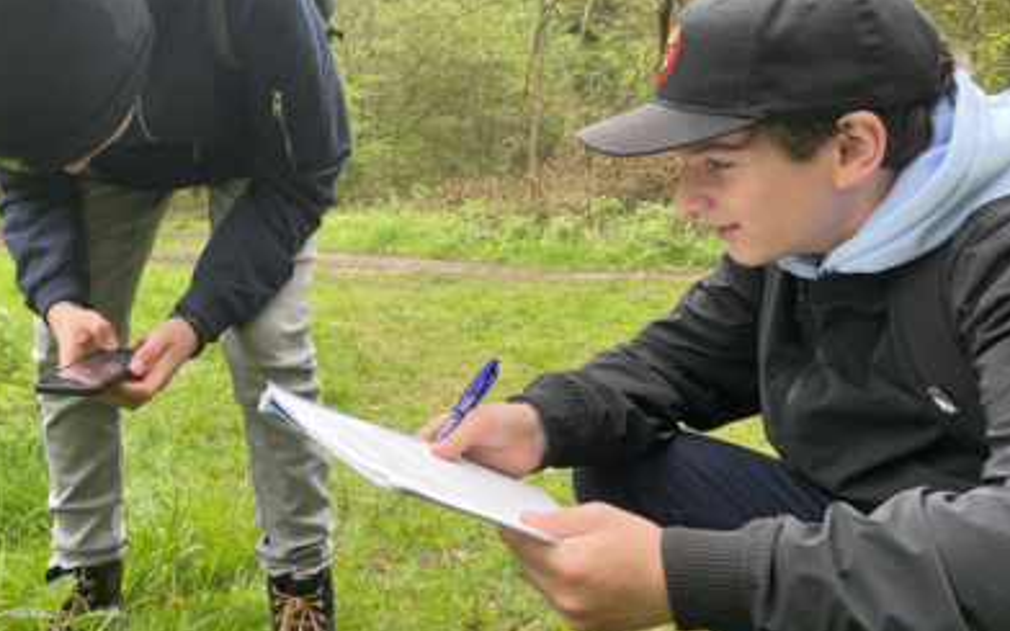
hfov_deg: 50.6
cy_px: 308
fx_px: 1046
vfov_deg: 33.6
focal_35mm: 38
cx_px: 332
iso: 64
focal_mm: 4.2
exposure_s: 1/121
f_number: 1.6
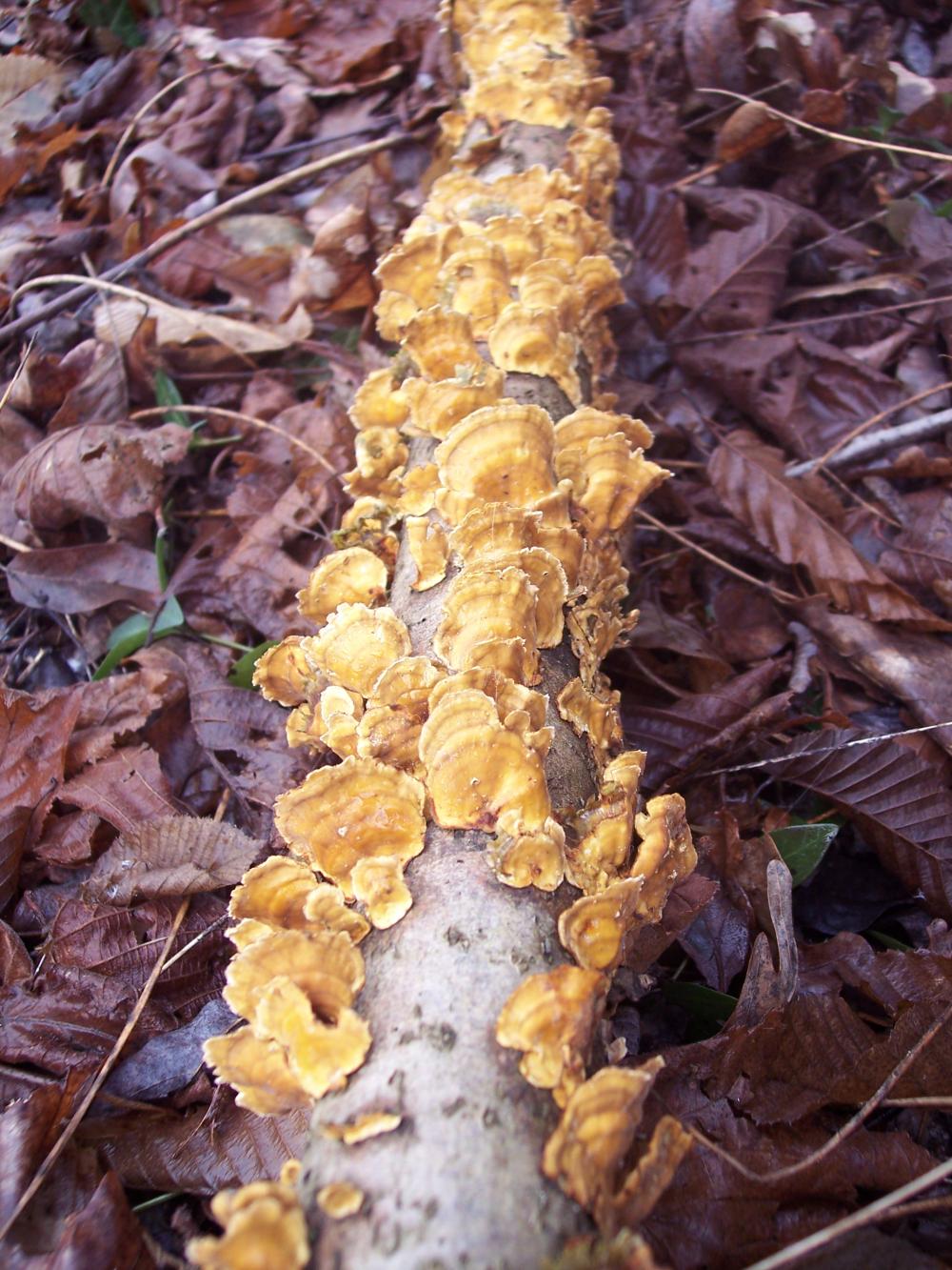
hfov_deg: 36.8
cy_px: 635
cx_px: 476
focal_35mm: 39
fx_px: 1430
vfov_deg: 47.9
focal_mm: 8
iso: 100
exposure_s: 1/45
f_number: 3.4
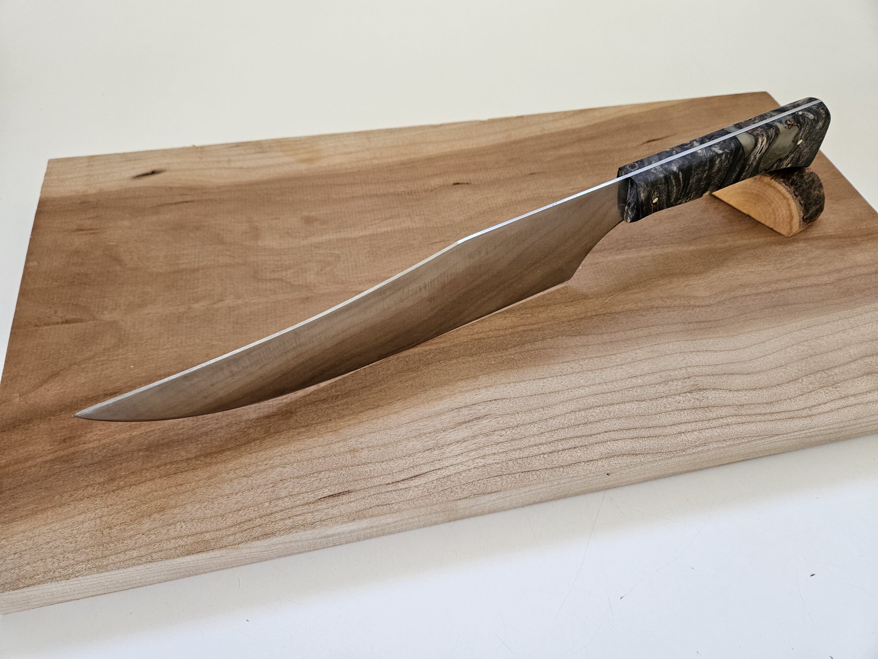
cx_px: 439
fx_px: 583
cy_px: 330
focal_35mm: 23
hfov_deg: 73.9
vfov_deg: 58.9
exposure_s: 1/120
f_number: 1.8
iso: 250
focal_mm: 5.4
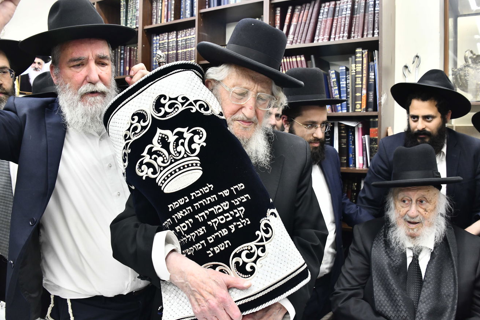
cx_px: 250
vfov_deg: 43.6
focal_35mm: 30
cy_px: 156
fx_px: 400
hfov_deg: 61.9
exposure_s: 1/160
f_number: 5.6
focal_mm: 28
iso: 1250
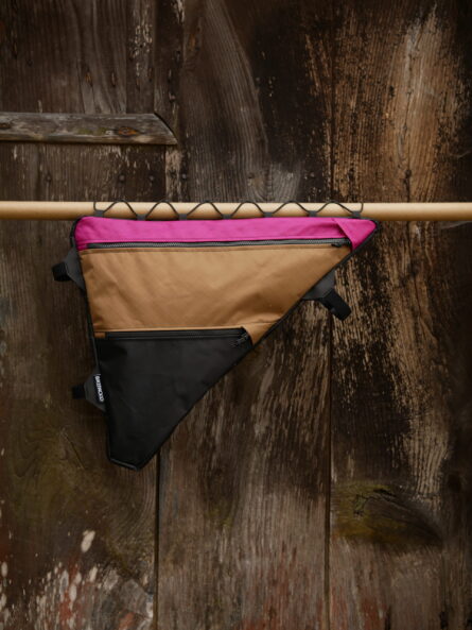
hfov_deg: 36.0
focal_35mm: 40
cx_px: 236
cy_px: 315
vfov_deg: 46.8
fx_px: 727
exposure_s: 1/500
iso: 200
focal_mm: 20
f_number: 2.5
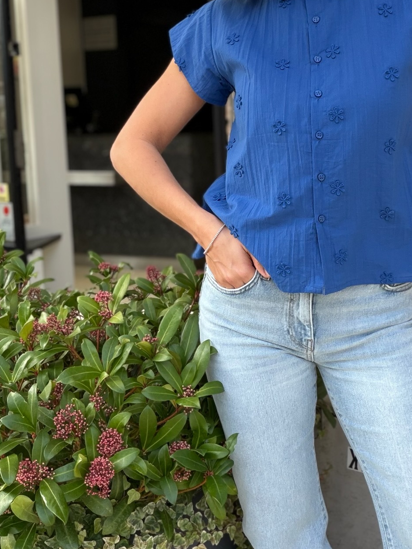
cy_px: 199
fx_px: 778
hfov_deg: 29.1
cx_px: 318
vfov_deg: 38.6
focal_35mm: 49
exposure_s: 1/121
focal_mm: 2.71
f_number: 1.9
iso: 20
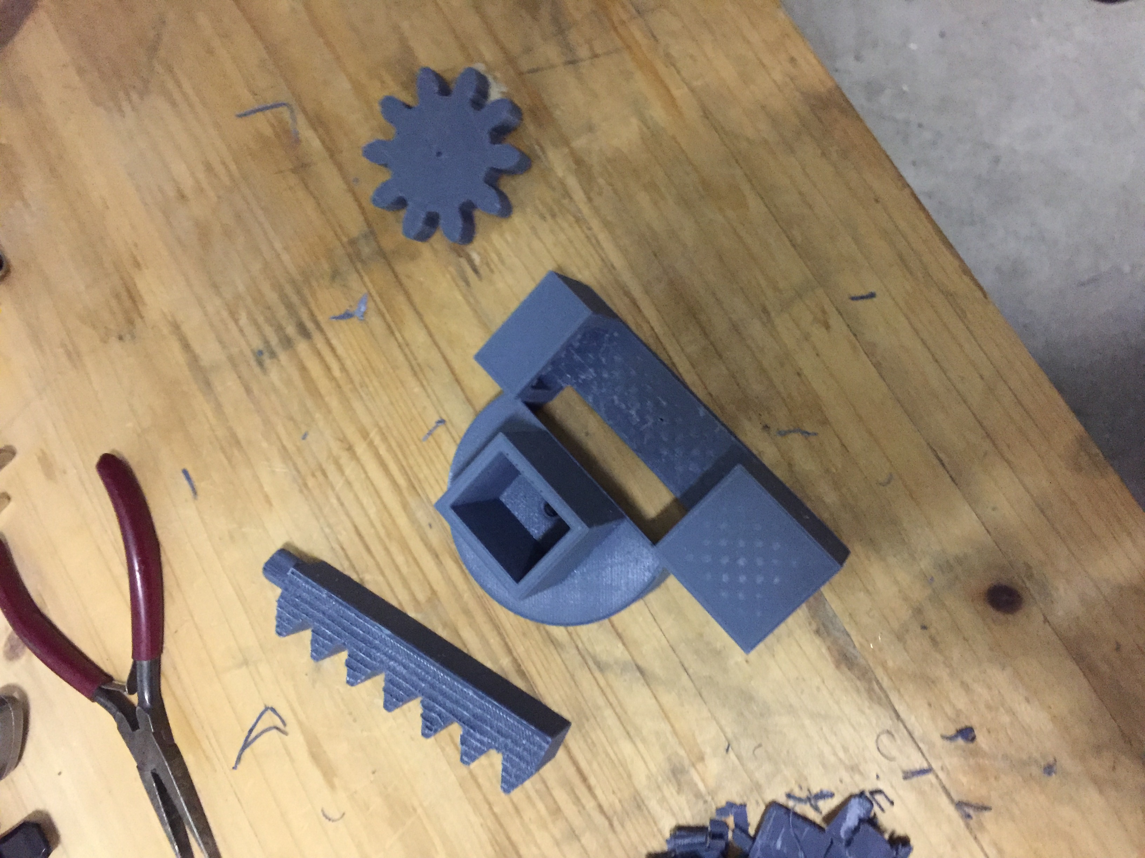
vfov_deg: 48.2
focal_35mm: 29
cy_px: 429
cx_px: 572
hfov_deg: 61.7
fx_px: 959
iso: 400
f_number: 2.2
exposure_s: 1/17
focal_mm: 4.15
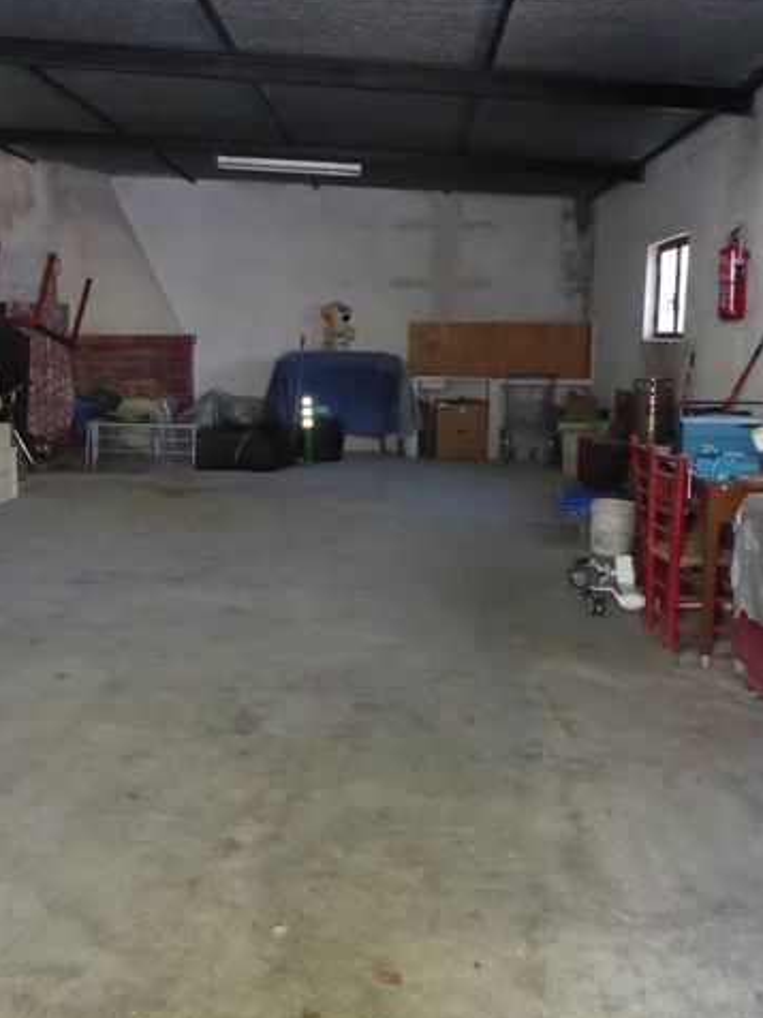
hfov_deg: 38.1
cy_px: 481
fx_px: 1087
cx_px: 236
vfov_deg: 50.1
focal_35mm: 37
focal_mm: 4.3
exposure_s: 1/60
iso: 1000
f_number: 3.3
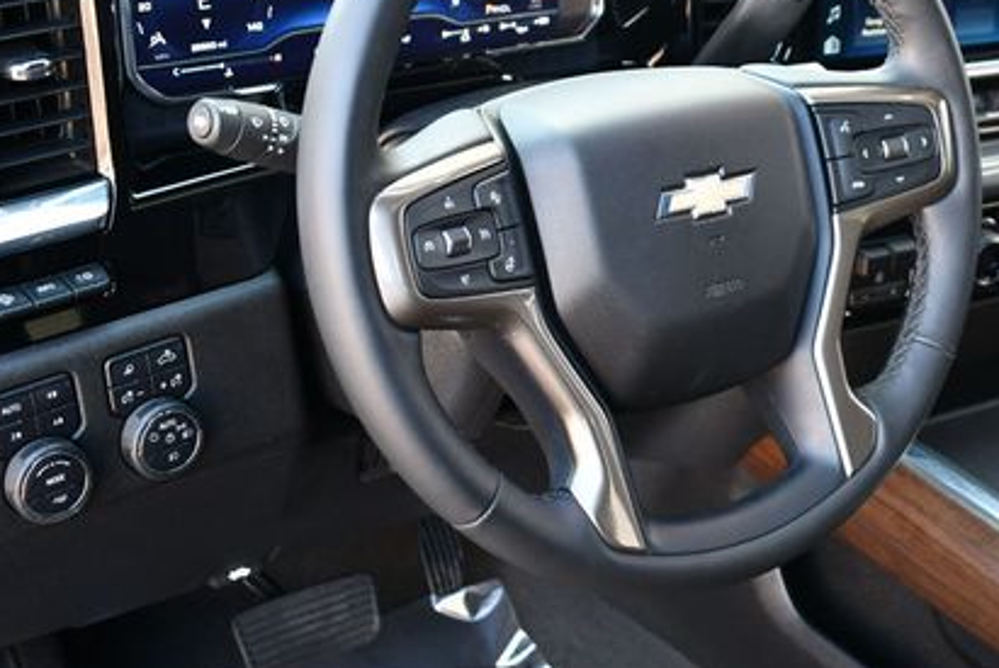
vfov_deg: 24.1
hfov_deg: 35.0
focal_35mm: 56
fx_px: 1556
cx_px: 729
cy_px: 211
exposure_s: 1/125
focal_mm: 18
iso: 800
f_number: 3.5
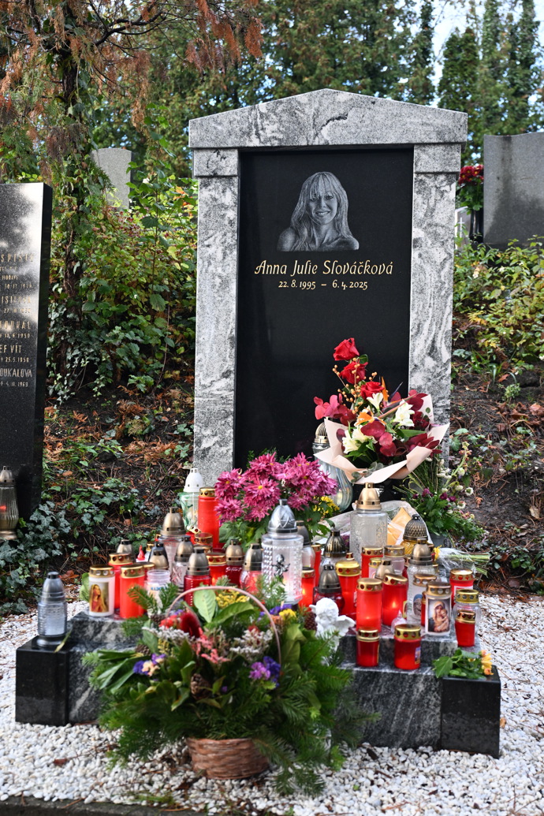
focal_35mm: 39
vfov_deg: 49.6
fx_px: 884
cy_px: 408
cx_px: 272
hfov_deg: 34.2
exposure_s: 1/320
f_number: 4
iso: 1250
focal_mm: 39
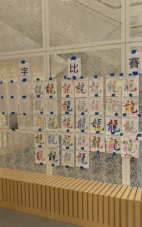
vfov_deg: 52.7
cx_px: 88
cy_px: 113
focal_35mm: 37
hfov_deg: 34.3
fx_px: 229
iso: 64
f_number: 1.8
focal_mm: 4.25
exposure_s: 1/48
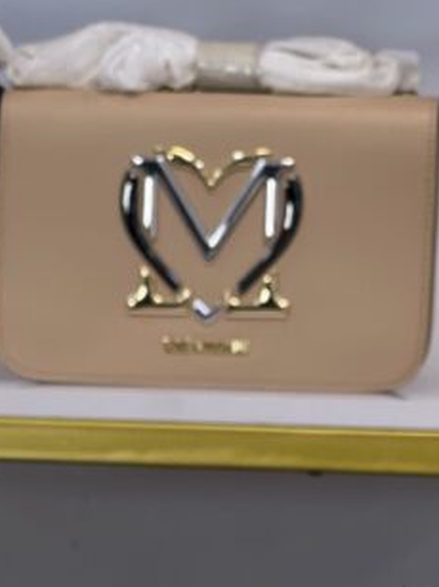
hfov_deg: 8.2
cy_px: 731
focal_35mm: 181
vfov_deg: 10.7
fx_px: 3063
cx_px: 82
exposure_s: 1/100
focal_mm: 6
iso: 40
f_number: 2
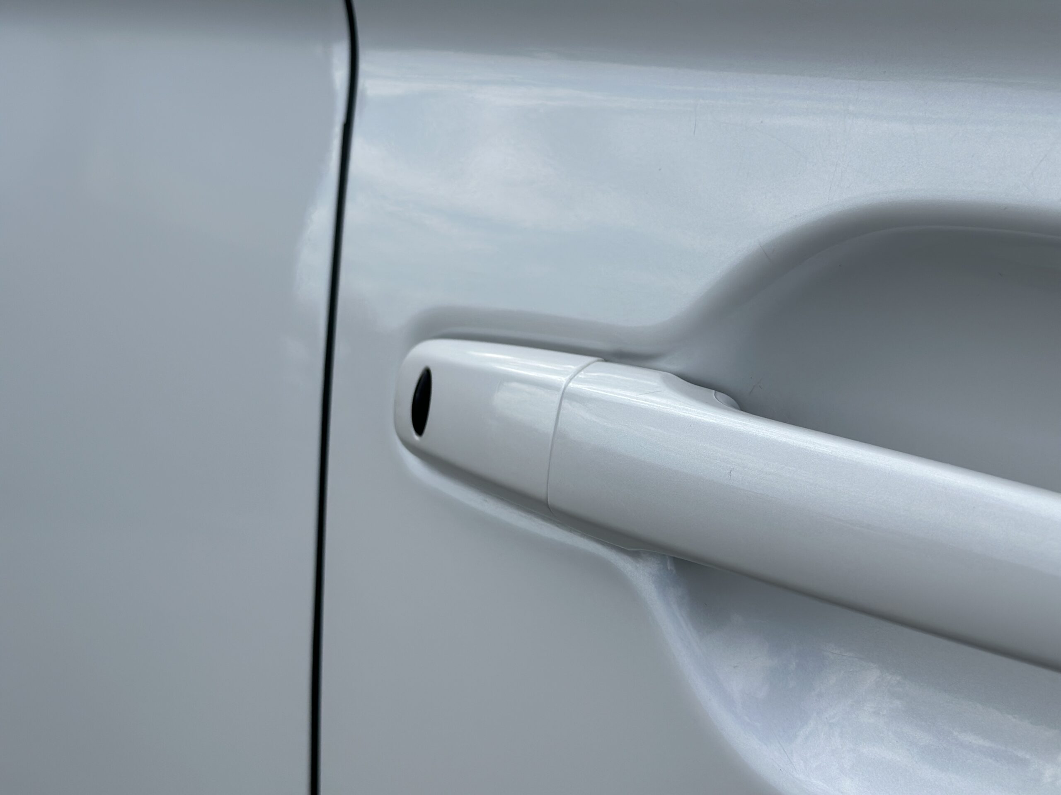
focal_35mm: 48
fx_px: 1471
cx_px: 530
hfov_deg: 39.7
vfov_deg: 30.3
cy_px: 398
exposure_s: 1/4785
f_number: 1.78
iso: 80
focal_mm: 6.86
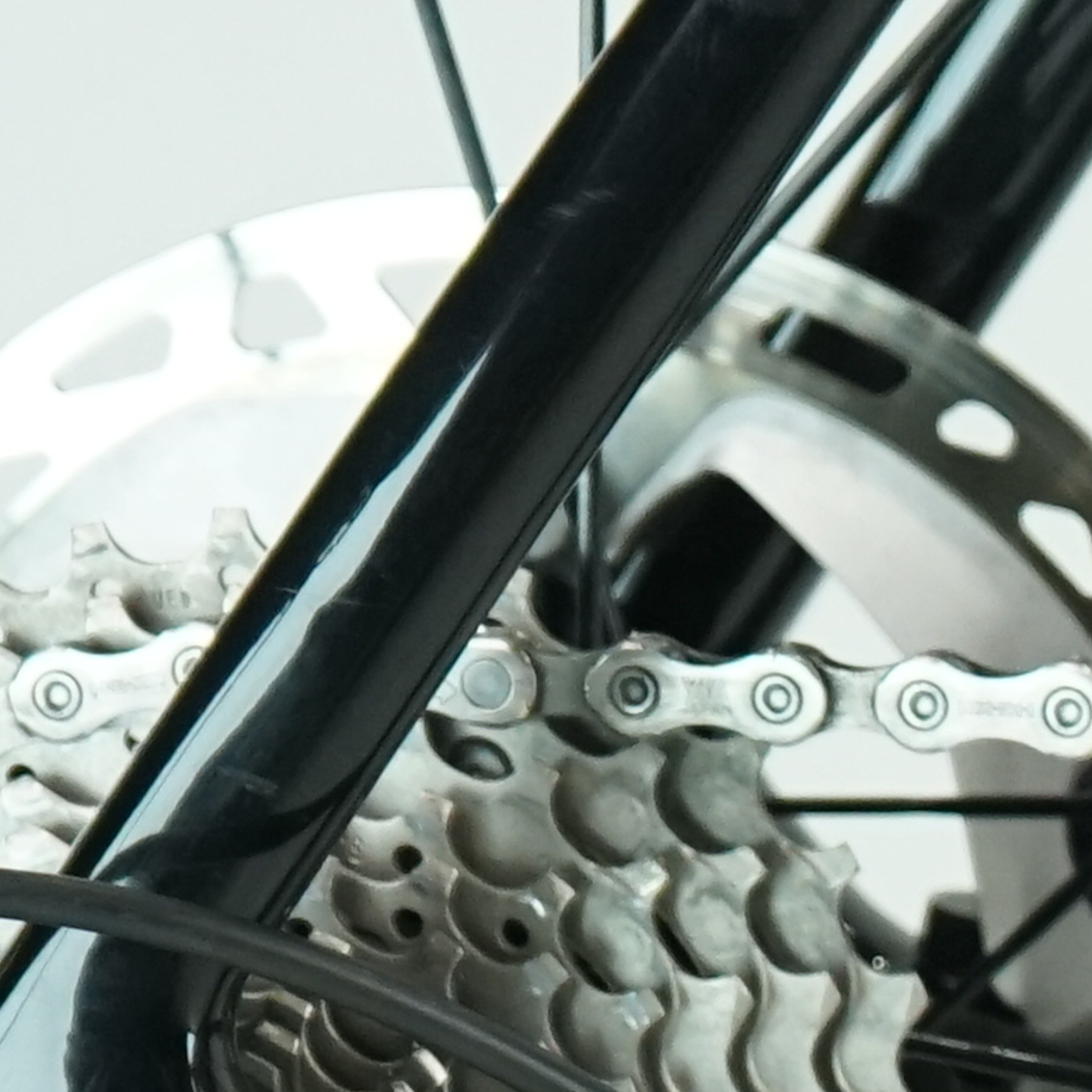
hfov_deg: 5.3
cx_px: 3249
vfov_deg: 5.5
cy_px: 1878
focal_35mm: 314
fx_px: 11207
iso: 1600
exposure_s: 1/200
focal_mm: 48
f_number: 5.6
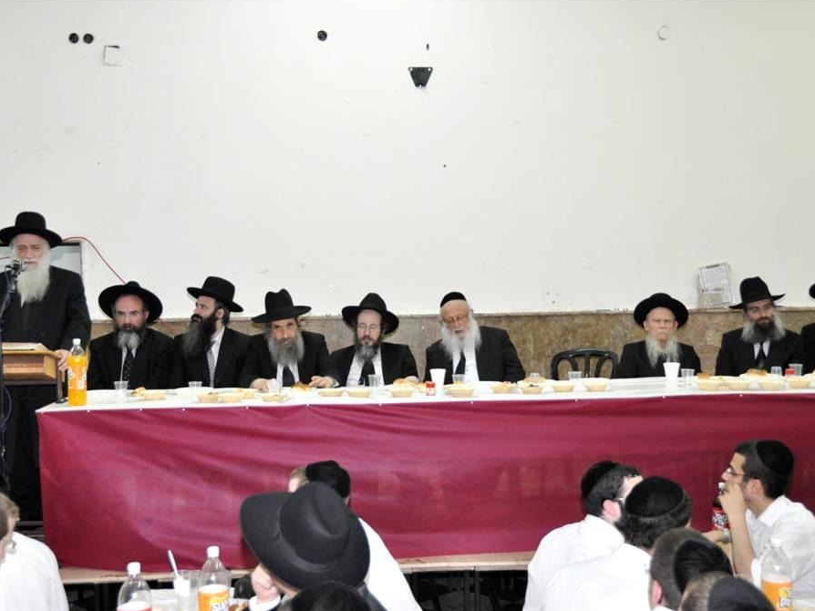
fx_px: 1049
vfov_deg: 32.5
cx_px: 422
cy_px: 305
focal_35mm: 45
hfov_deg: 42.5
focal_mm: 27
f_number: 4
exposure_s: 1/60
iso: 800
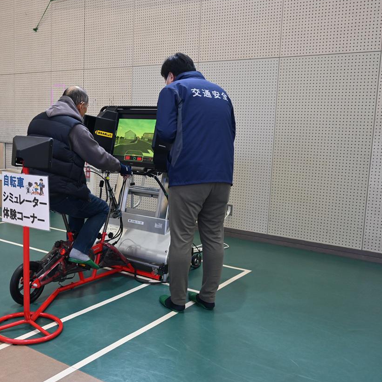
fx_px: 487
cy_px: 188
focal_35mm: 39
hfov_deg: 42.0
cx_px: 112
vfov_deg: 42.8
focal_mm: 20
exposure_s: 1/125
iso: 640
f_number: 3.8
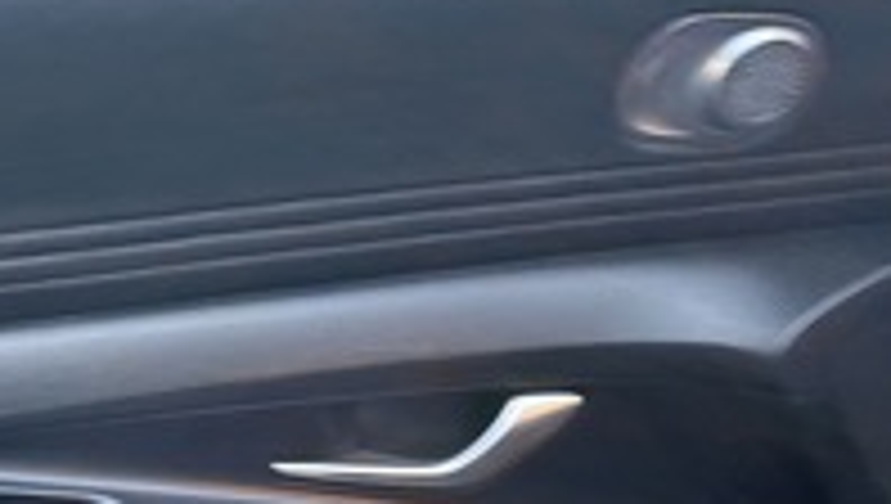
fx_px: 1419
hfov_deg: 33.8
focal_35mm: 60
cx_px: 171
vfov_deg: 19.8
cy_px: 430
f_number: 1.6
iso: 1000
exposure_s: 1/18
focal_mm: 5.96
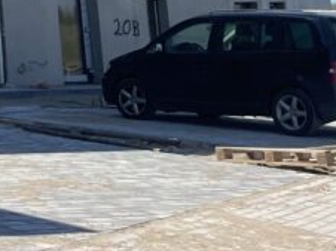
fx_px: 1144
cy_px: -196
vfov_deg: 11.6
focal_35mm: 118
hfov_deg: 14.2
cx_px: -315
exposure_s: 1/2817
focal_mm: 4.2
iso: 32
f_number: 1.6
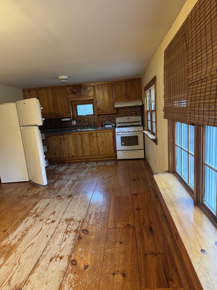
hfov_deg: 56.8
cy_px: 145
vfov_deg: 71.6
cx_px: 108
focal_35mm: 24
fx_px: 201
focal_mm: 6.76
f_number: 1.78
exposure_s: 1/40
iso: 640
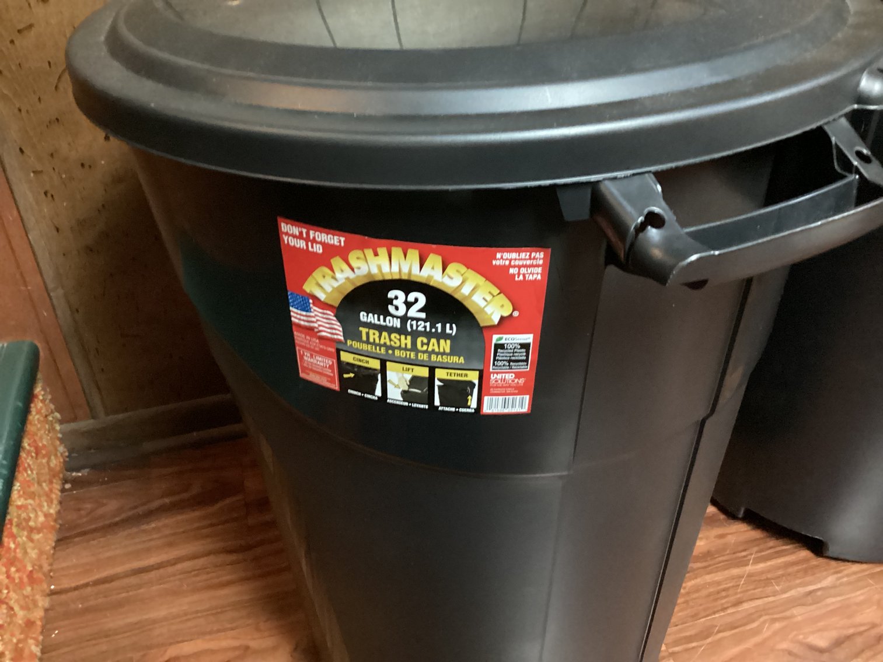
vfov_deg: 45.4
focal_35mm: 31
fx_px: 791
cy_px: 331
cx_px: 442
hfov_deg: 58.3
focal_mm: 3.3
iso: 800
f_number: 2.4
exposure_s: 1/17
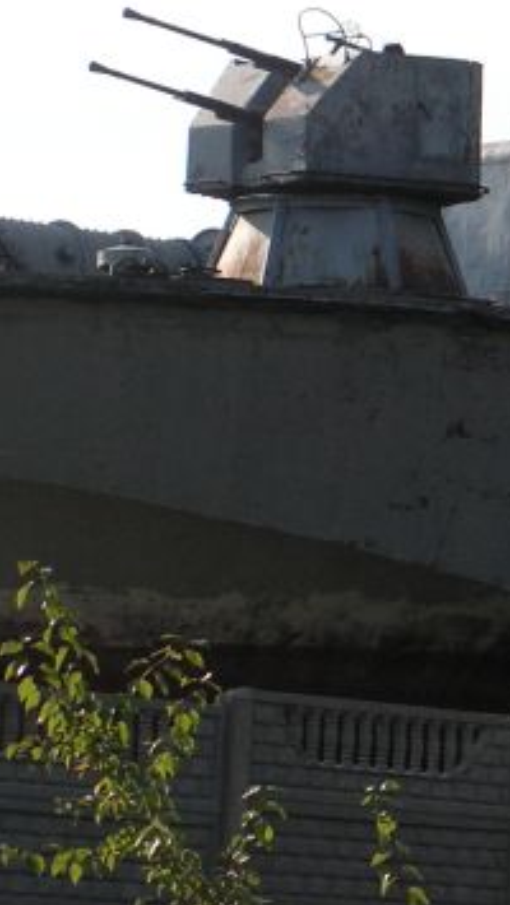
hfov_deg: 4.6
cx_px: 895
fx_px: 6267
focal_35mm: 261
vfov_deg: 8.3
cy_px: 316
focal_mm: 13.9
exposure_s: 1/800
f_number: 3.3
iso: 64
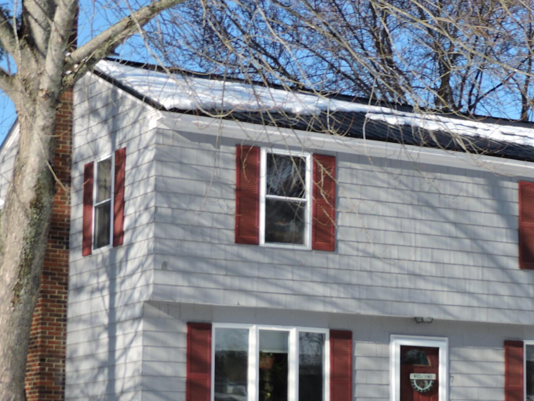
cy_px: 312
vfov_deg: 14.4
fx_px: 1574
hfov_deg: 18.9
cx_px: 491
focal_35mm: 102
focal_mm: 8.4
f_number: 3.5
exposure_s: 1/800
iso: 100
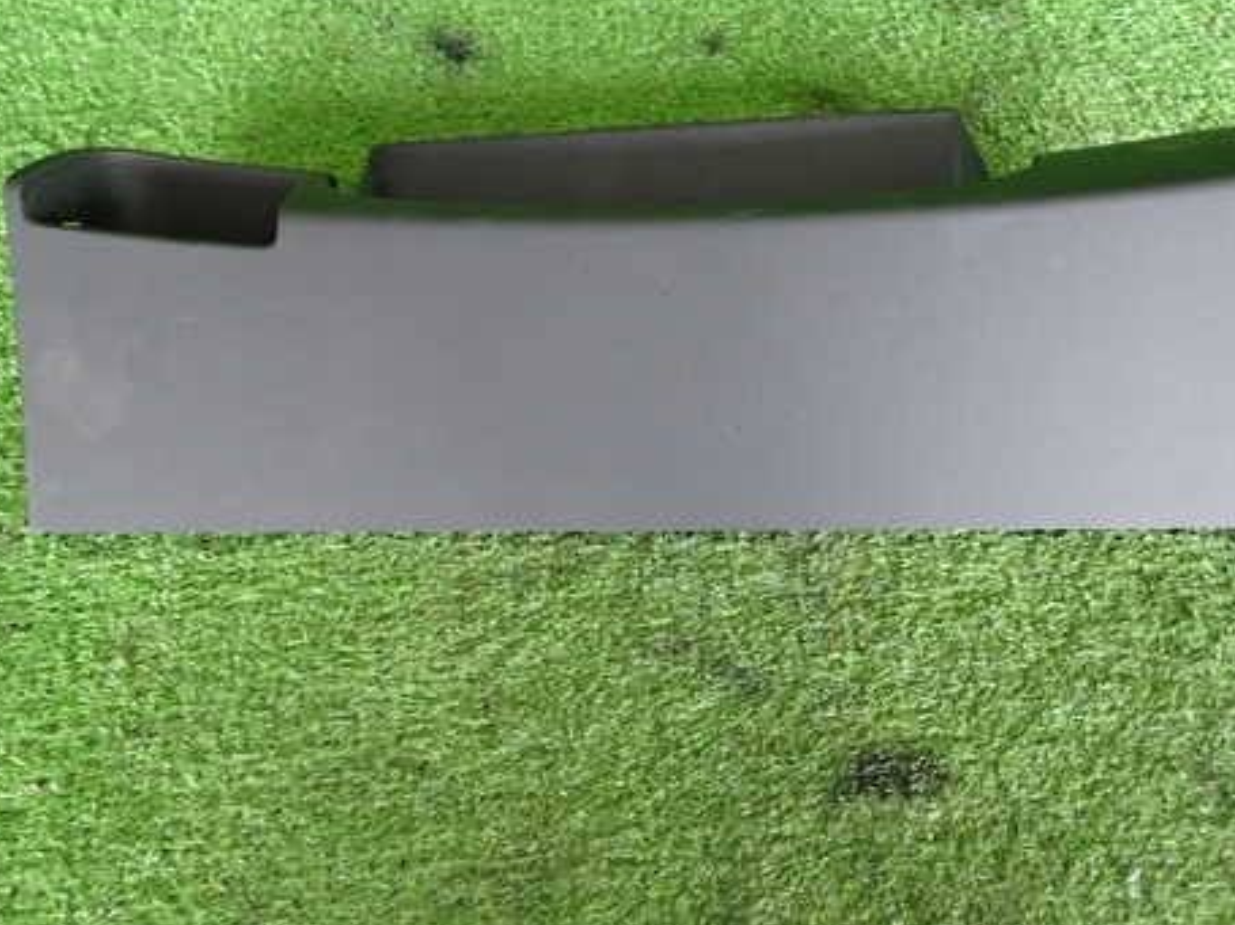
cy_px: 407
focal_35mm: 33
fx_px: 1177
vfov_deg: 42.9
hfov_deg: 55.3
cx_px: 643
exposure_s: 1/80
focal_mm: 4.5
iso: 500
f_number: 2
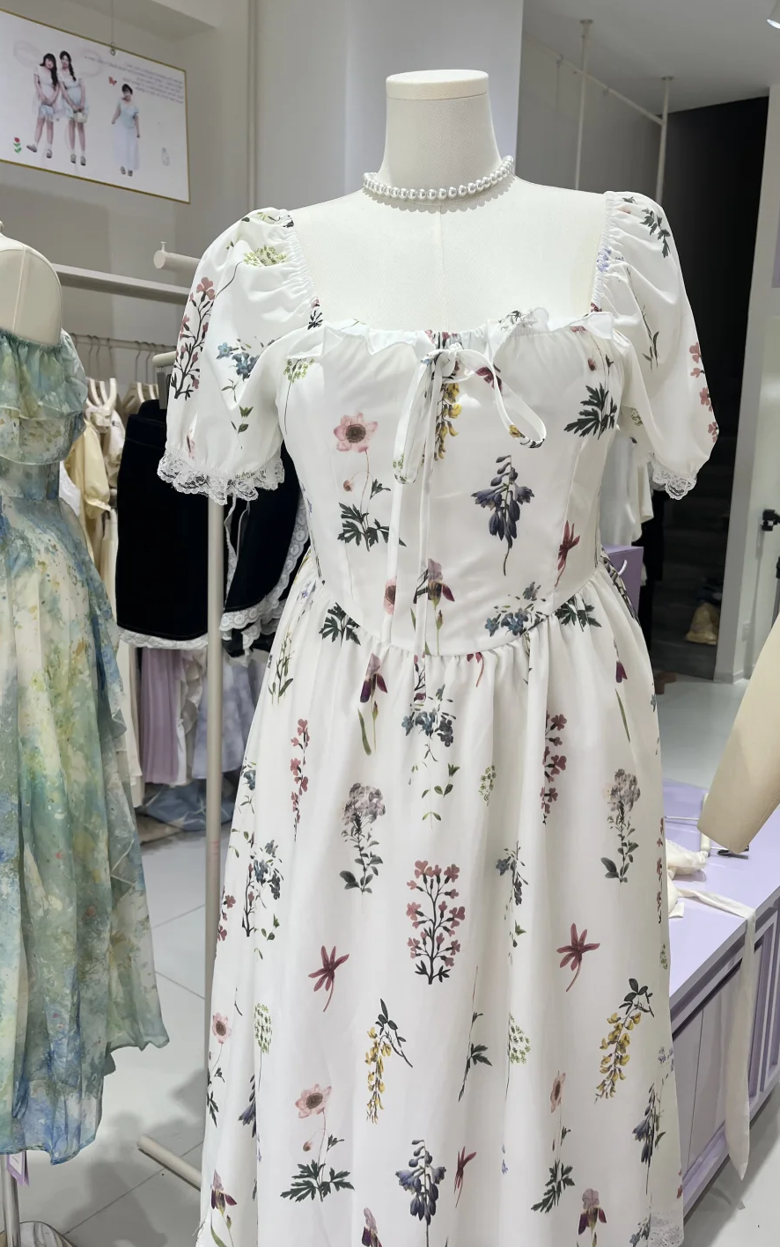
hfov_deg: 44.5
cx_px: 438
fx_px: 952
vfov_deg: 66.5
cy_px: 619
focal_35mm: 28
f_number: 1.6
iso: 50
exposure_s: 1/390
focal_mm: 5.1
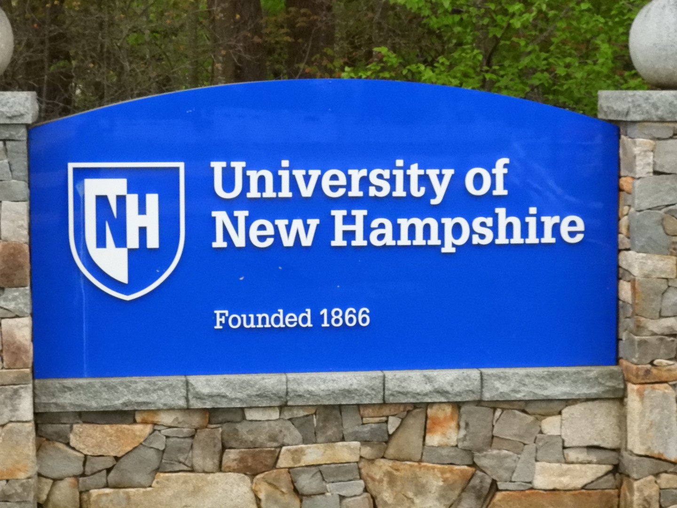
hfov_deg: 20.7
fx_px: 1858
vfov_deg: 15.6
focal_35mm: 95
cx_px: 338
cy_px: 254
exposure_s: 1/2000
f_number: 5.3
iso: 1600
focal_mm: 17
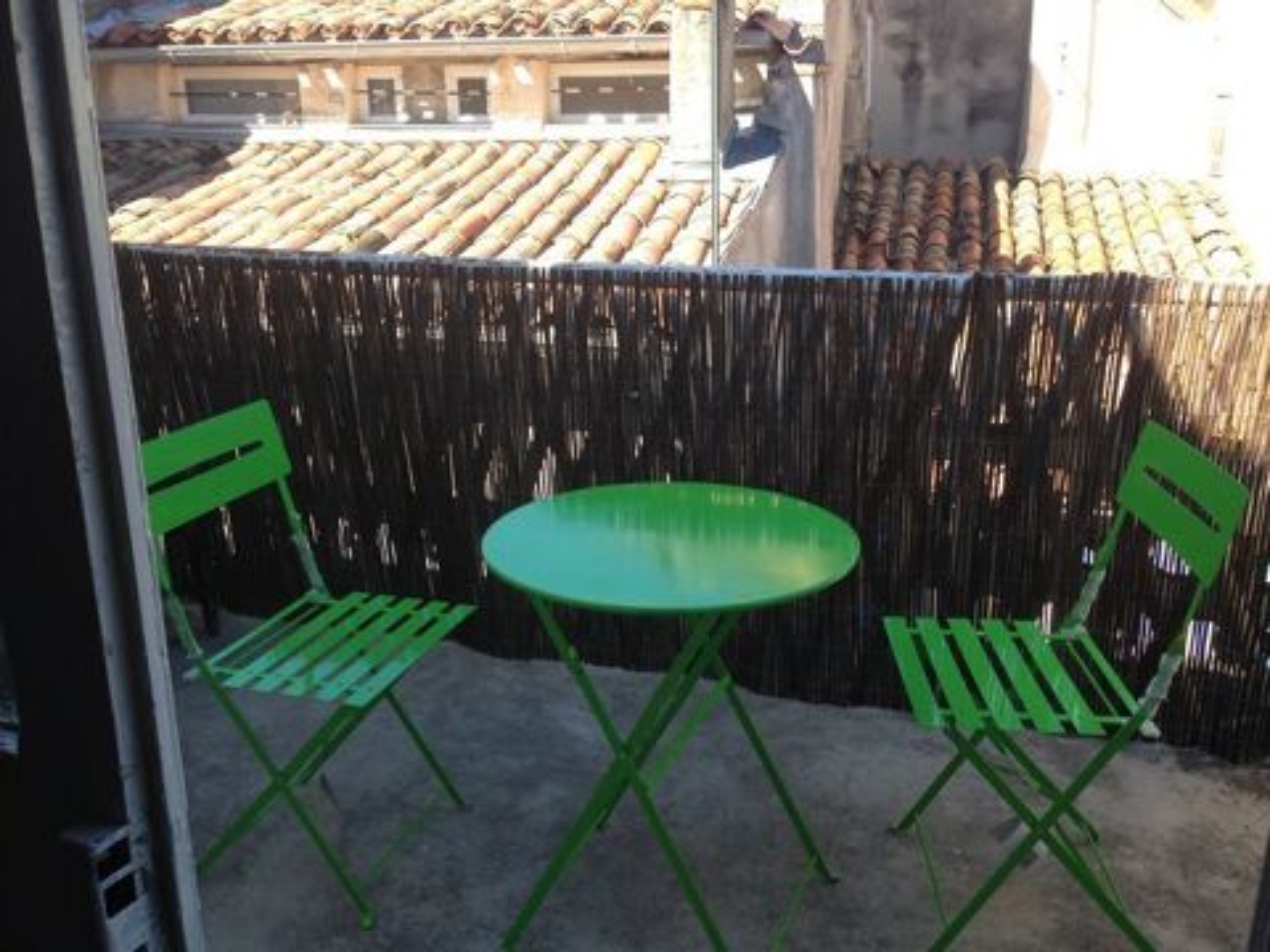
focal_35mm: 33
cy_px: 476
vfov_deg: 42.9
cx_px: 635
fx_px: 1211
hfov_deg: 55.4
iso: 50
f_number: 2.4
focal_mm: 4.12
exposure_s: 1/311
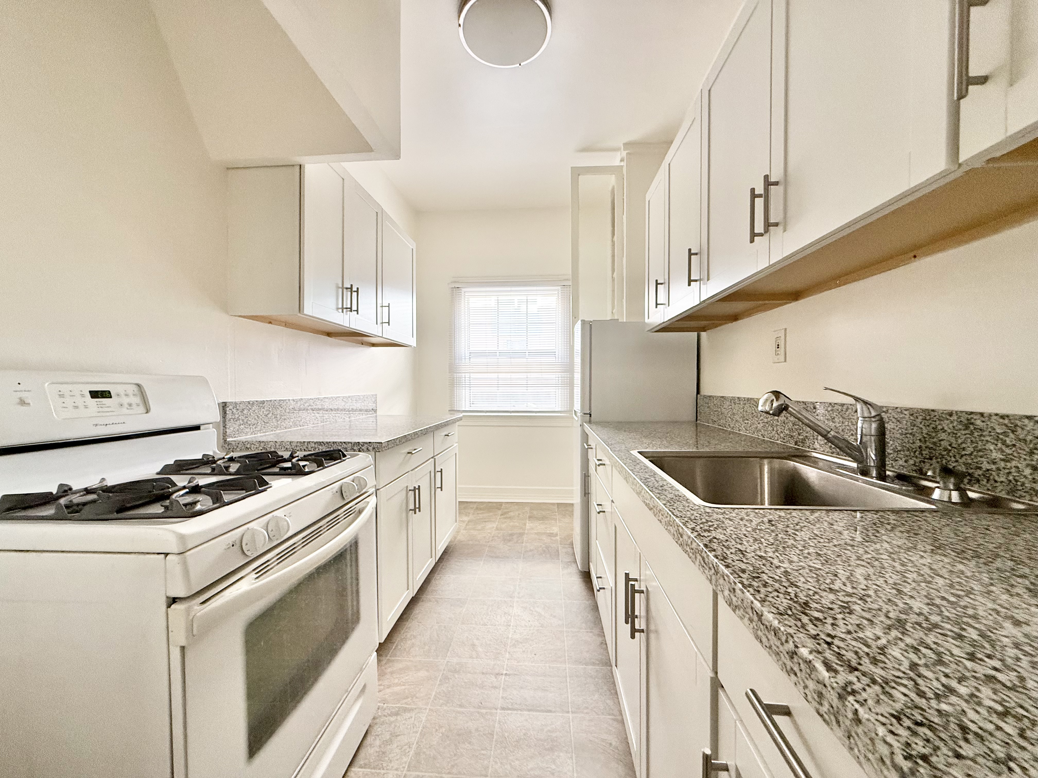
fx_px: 420
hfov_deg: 102.1
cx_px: 519
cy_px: 389
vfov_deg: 85.7
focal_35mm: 14
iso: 200
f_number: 2.2
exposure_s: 1/99
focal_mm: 2.22
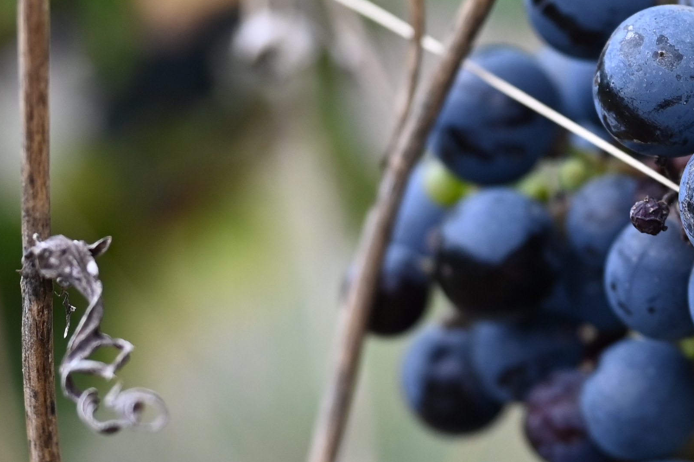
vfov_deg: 7.1
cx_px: 799
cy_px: 363
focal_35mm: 192
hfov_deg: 10.6
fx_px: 3699
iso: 320
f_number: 4
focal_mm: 51
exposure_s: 1/250
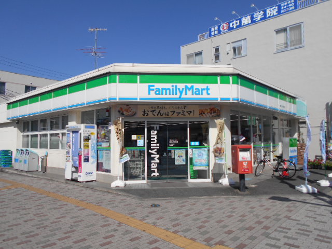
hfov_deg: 67.3
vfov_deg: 53.1
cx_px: 166
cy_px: 124
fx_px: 249
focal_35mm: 26
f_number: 8
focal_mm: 4.6
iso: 80
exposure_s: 1/320
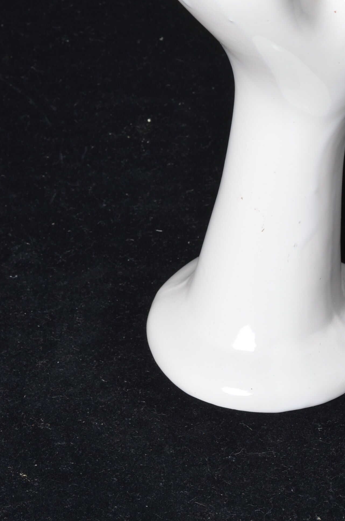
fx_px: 2064
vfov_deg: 14.3
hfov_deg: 9.5
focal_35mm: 143
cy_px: 106
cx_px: 290
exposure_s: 1/125
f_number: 11
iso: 100
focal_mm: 50
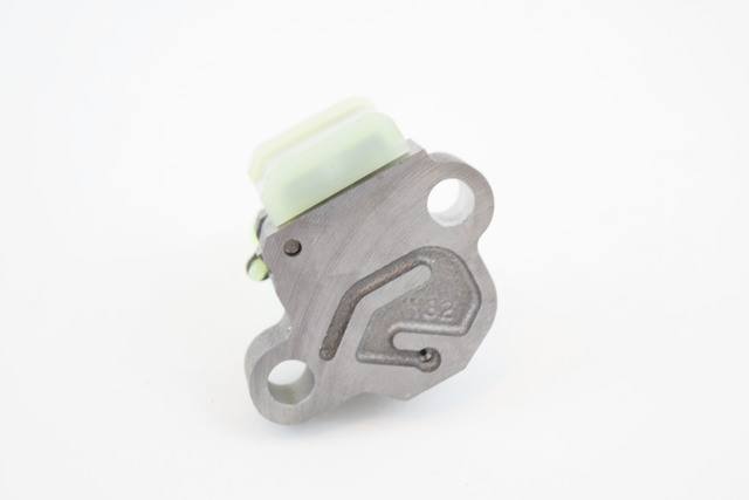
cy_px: 250
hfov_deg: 26.0
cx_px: 374
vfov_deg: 17.5
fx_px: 1623
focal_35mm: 78
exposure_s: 1/60
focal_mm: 52
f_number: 5.6
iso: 1600
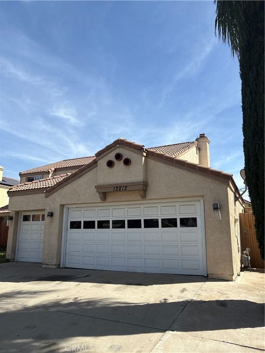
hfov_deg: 53.0
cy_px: 176
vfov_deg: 67.3
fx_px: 265
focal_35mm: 26
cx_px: 132
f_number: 1.6
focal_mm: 5.96
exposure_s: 1/3831
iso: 50
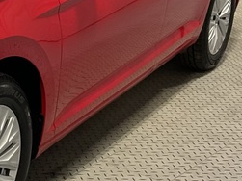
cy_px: 57
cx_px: -110
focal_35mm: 111
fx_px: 776
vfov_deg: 13.3
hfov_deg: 16.3
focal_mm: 3
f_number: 1.8
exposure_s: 1/60
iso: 64
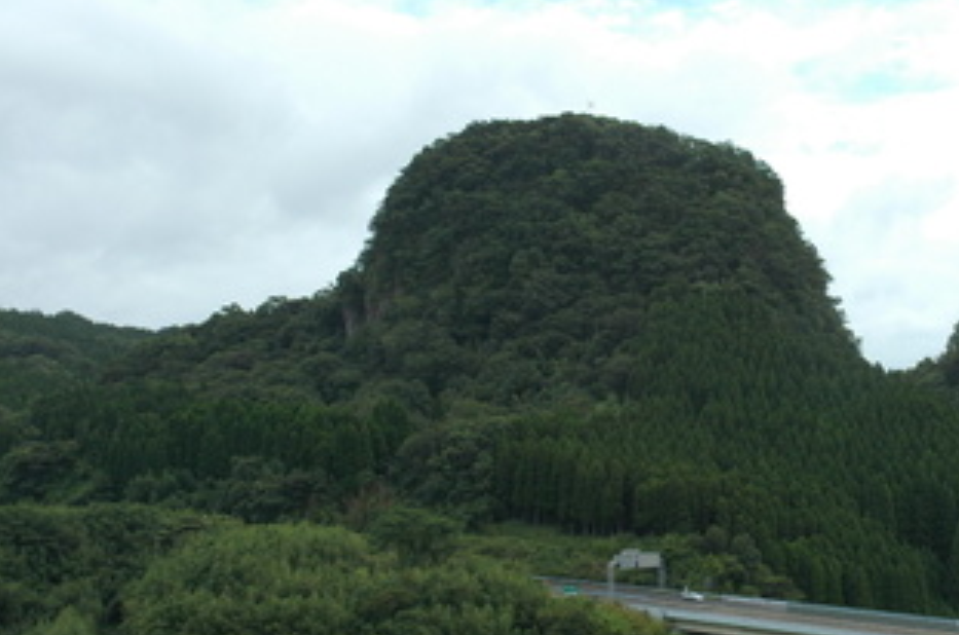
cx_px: 669
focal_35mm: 75
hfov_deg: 26.9
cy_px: 376
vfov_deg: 18.1
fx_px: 1989
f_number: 10
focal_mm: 31
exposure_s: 1/250
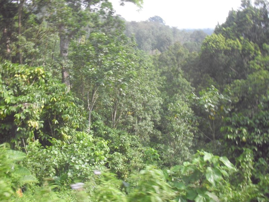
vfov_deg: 37.7
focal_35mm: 38
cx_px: 134
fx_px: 295
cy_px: 101
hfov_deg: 49.0
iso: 200
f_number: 2.8
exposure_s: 1/80
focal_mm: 6.2
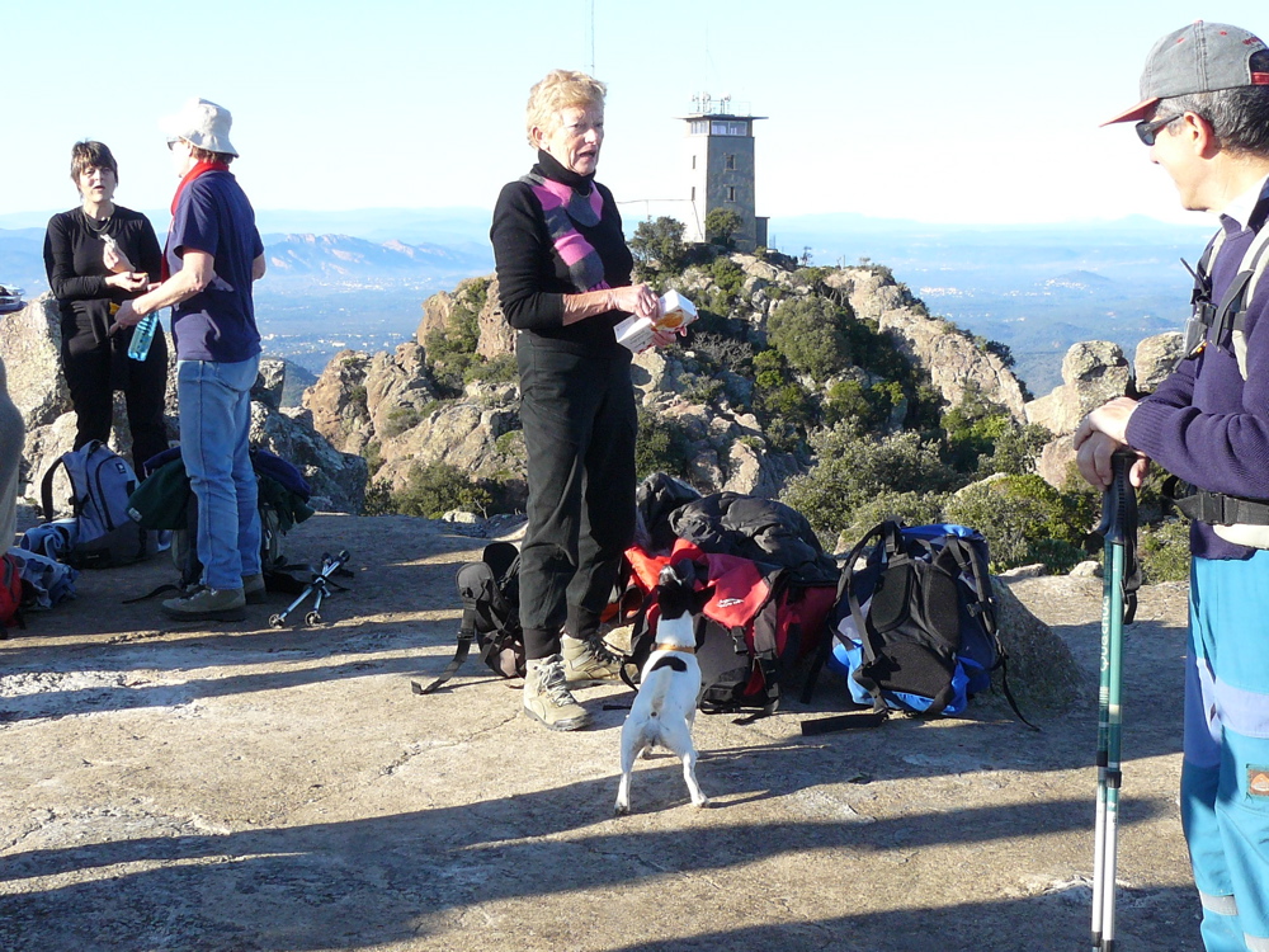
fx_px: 2090
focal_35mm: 57
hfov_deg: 33.8
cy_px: 476
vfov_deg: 25.7
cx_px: 634
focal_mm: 6.3
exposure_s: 1/200
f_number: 4.5
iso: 100
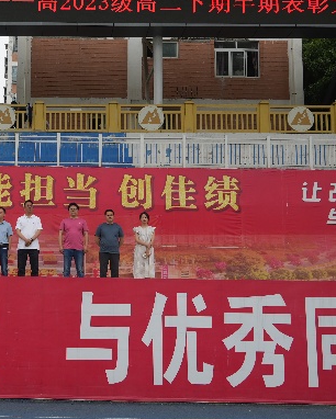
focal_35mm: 57
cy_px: 197
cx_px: 41
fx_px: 708
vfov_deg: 33.0
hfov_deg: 25.9
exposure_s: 1/250
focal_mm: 29
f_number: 4.5
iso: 100
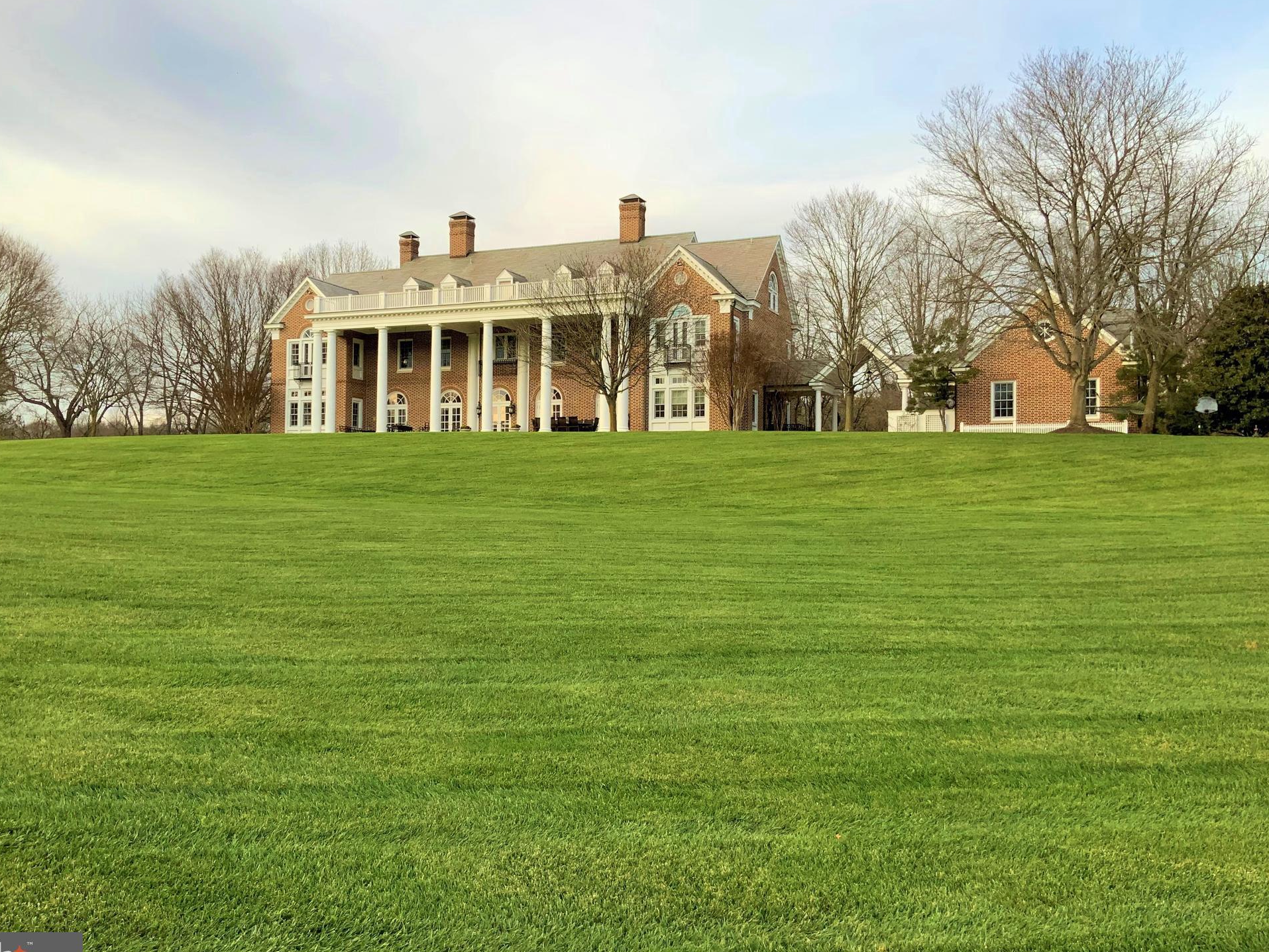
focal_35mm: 31
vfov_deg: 45.5
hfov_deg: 58.3
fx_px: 1137
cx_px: 595
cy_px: 478
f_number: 1.8
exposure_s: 1/291
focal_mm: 3
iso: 16
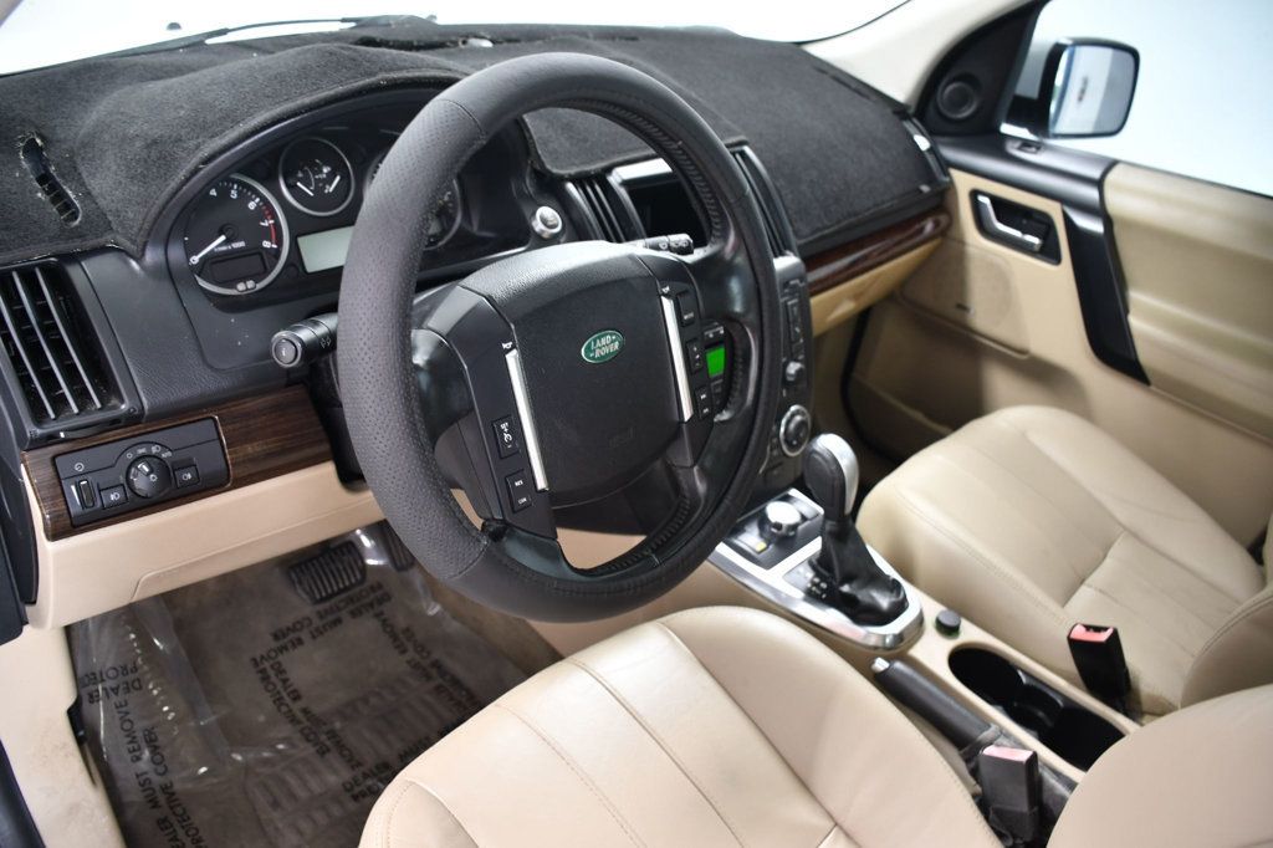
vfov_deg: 47.9
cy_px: 424
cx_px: 636
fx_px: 954
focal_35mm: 27
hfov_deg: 67.4
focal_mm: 18
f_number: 3.5
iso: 400
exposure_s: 1/30
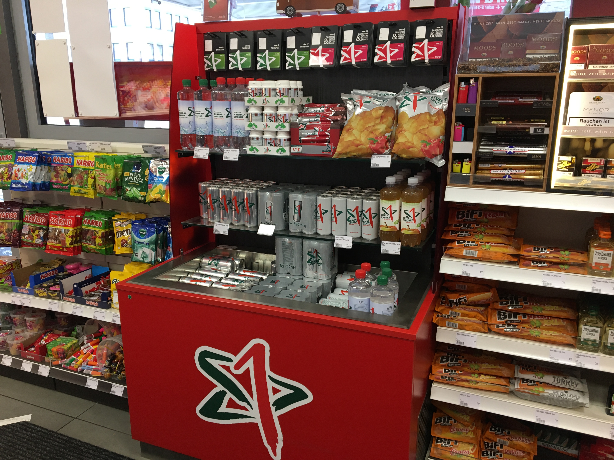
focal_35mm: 29
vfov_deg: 48.2
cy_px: 230
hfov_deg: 61.7
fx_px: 514
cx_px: 307
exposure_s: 1/33
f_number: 2.2
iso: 80
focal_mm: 4.15
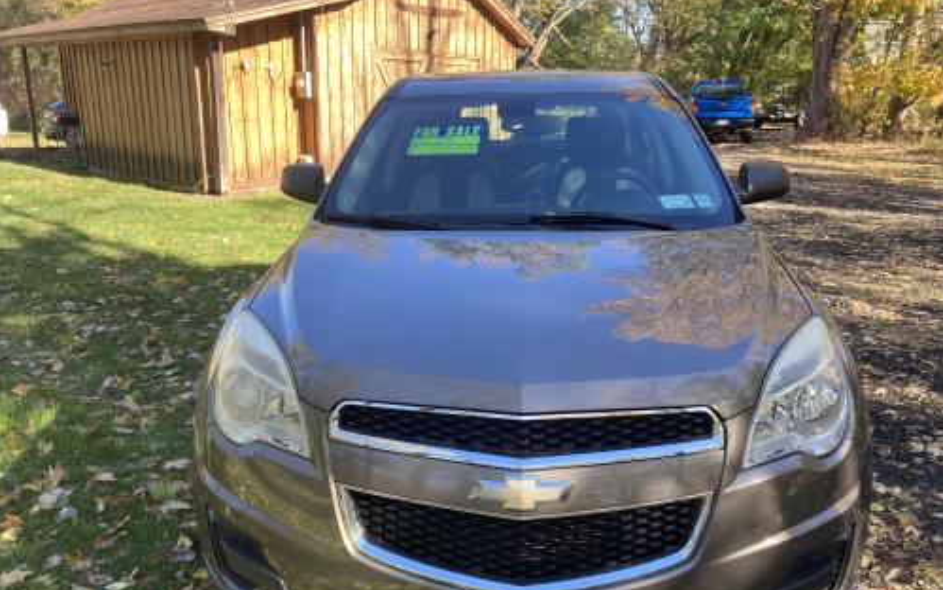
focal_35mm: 30
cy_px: 338
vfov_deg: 41.7
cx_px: 472
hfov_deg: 62.9
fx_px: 771
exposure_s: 1/161
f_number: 1.8
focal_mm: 3.99
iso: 20
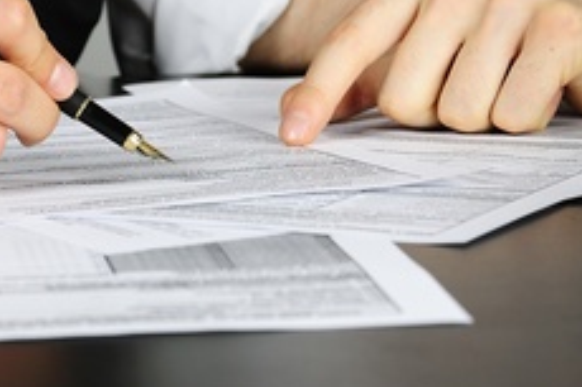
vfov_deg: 6.6
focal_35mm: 208
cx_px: 168
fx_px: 3359
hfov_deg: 9.9
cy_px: 51
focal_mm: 75
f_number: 9
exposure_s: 1/60
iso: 200
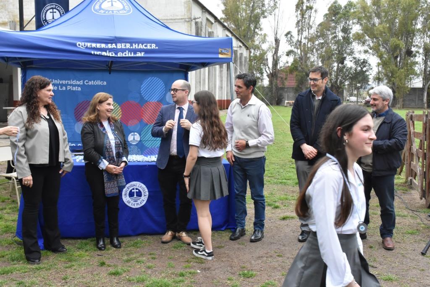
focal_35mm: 40
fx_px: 484
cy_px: 144
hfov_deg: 47.9
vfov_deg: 33.0
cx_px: 215
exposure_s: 1/400
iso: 2000
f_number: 10
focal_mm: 27
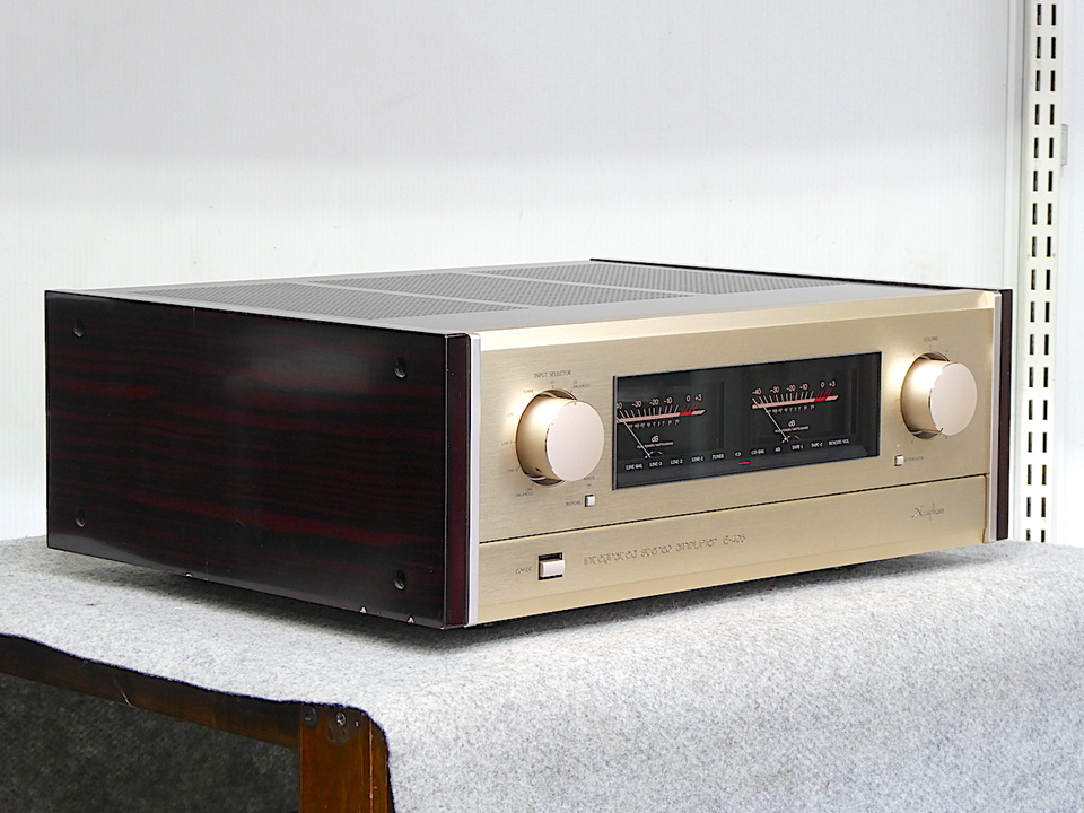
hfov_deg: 20.0
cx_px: 542
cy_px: 406
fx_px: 3069
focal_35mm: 98
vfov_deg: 15.1
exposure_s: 1/6
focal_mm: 17.5
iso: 200
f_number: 5
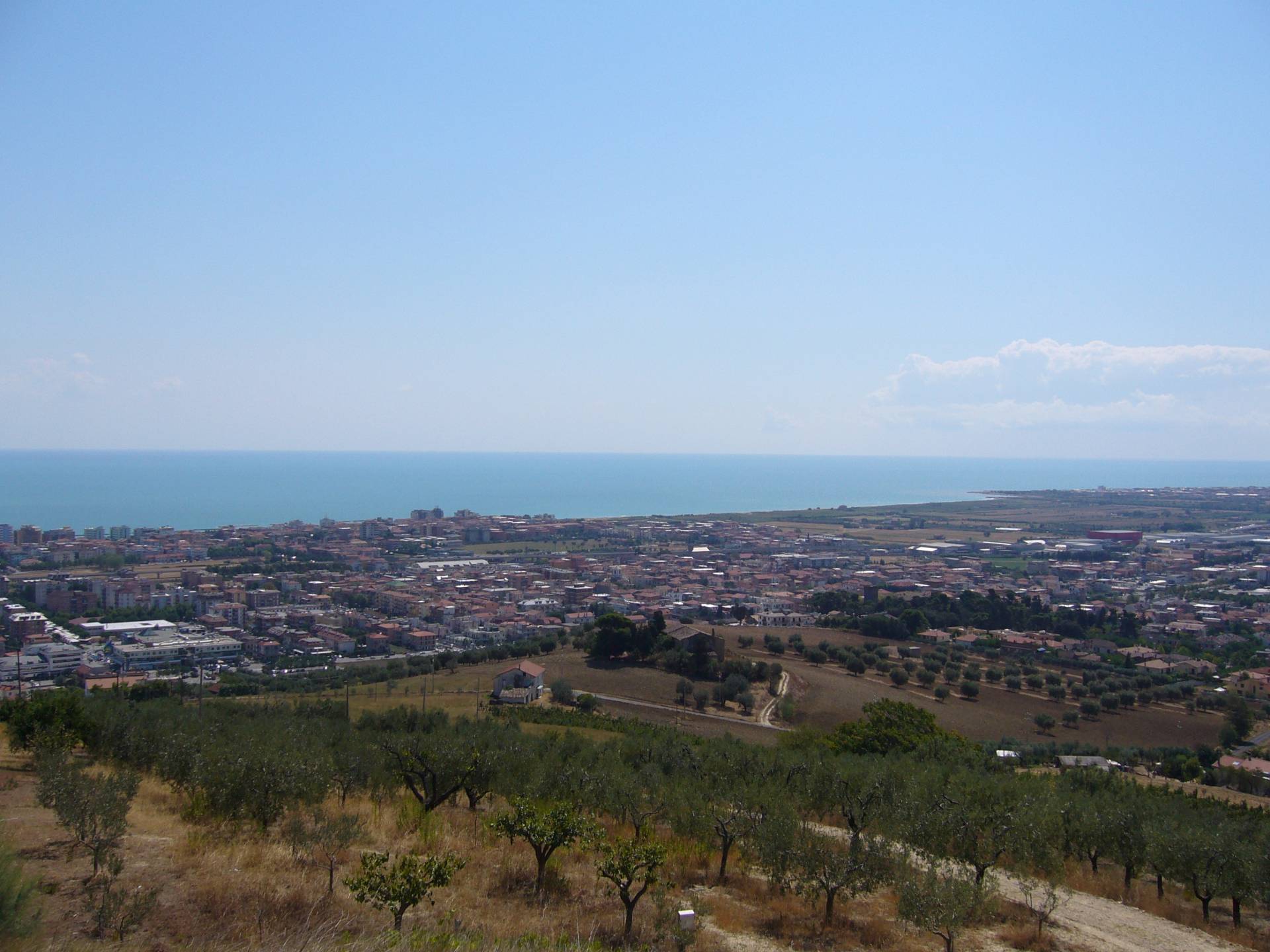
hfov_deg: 52.6
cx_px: 635
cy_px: 476
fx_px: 1284
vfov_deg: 40.7
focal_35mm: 35
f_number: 5.6
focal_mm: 5.8
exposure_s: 1/500
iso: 80
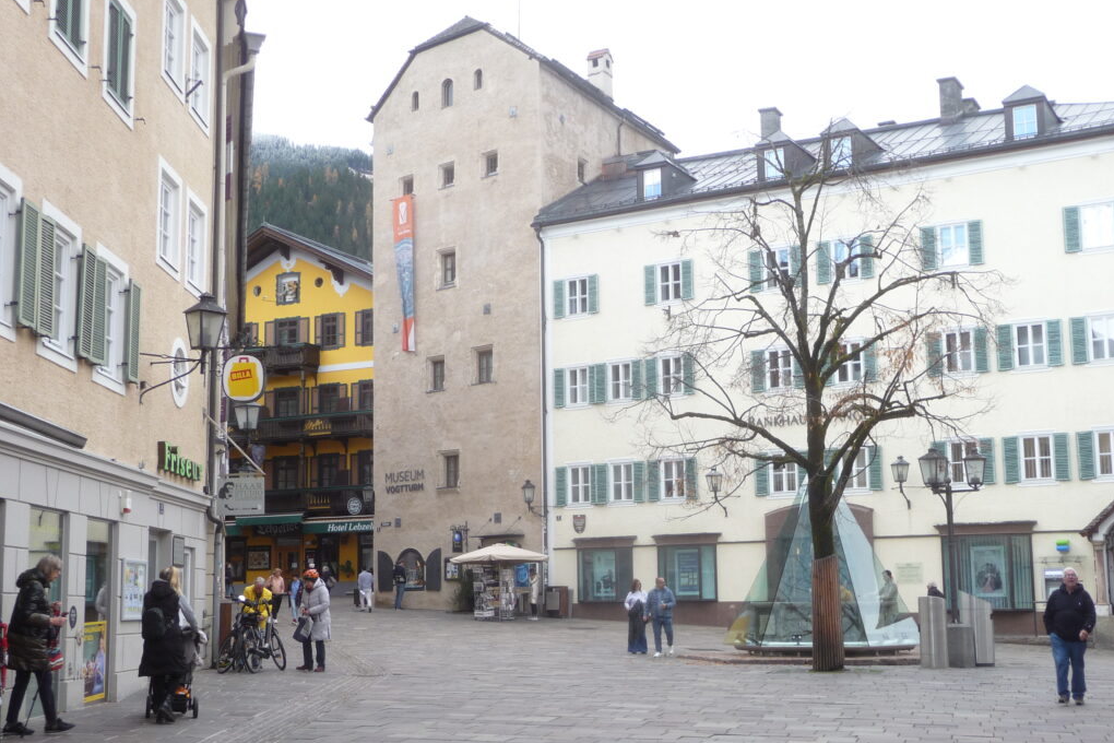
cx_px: 558
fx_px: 1454
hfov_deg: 41.9
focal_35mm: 47
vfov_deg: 28.6
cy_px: 394
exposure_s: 1/100
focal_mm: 7.6
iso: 100
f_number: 4.1
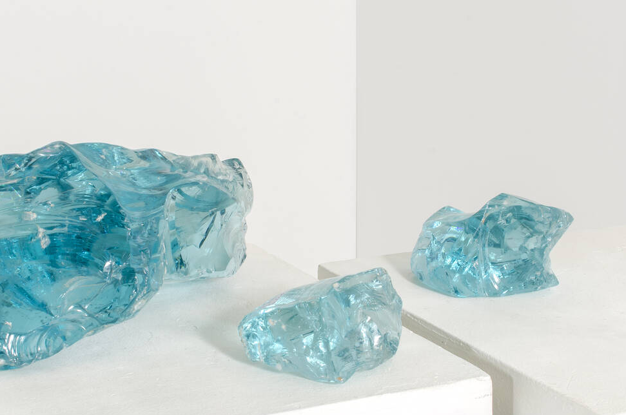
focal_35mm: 76
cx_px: 229
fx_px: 1314
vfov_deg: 17.9
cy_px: 211
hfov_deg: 26.7
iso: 100
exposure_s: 1/160
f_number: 16
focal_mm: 35
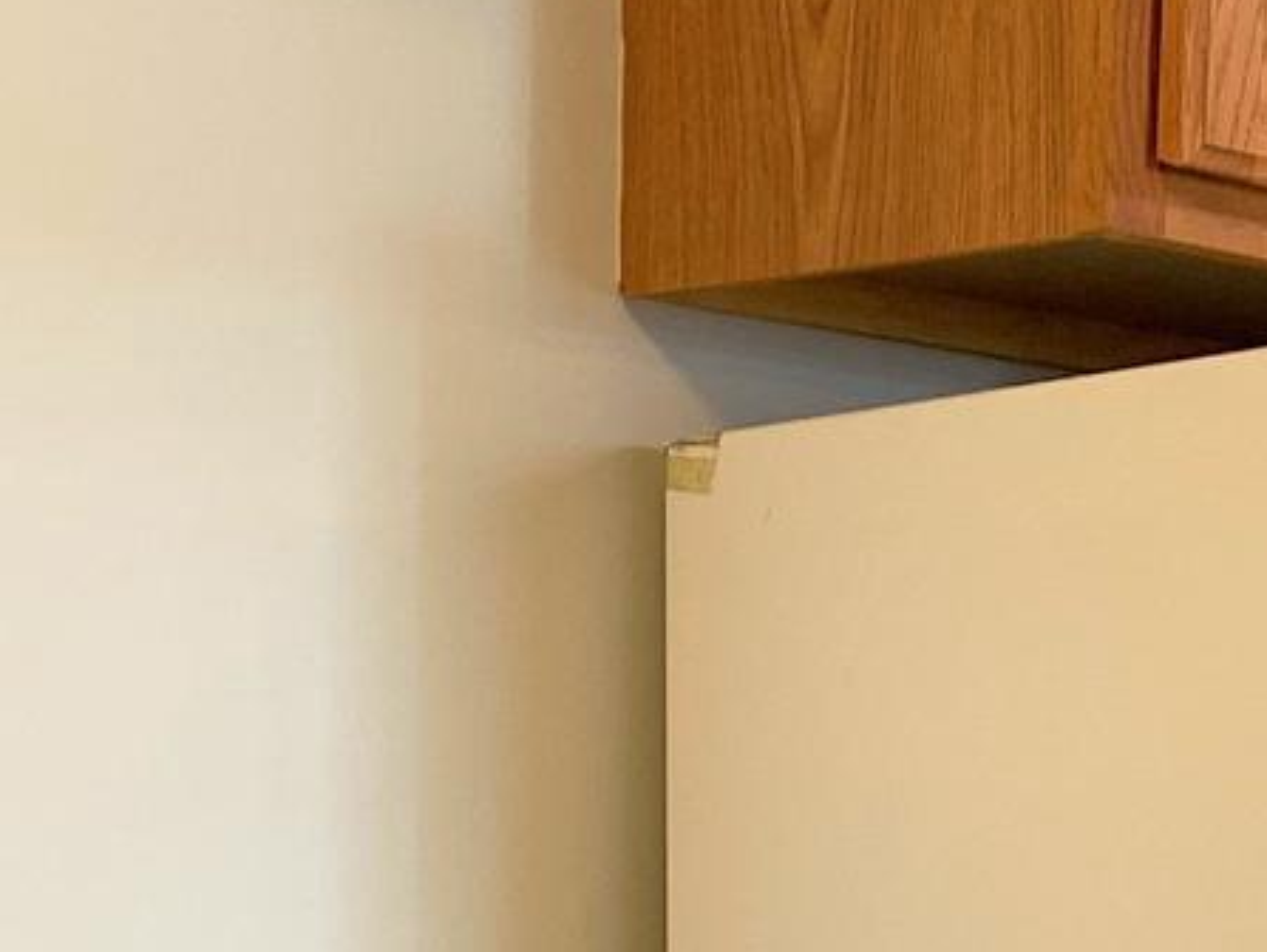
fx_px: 4359
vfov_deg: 11.6
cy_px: 1686
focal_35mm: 119
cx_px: 677
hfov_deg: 16.5
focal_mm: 4.25
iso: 100
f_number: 1.8
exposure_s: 1/60
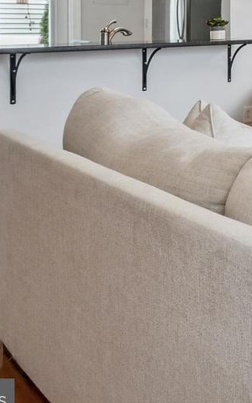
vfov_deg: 41.3
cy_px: 33
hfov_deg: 20.0
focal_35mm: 44
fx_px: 483
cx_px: 469
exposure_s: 1/40
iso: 400
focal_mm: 10
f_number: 8
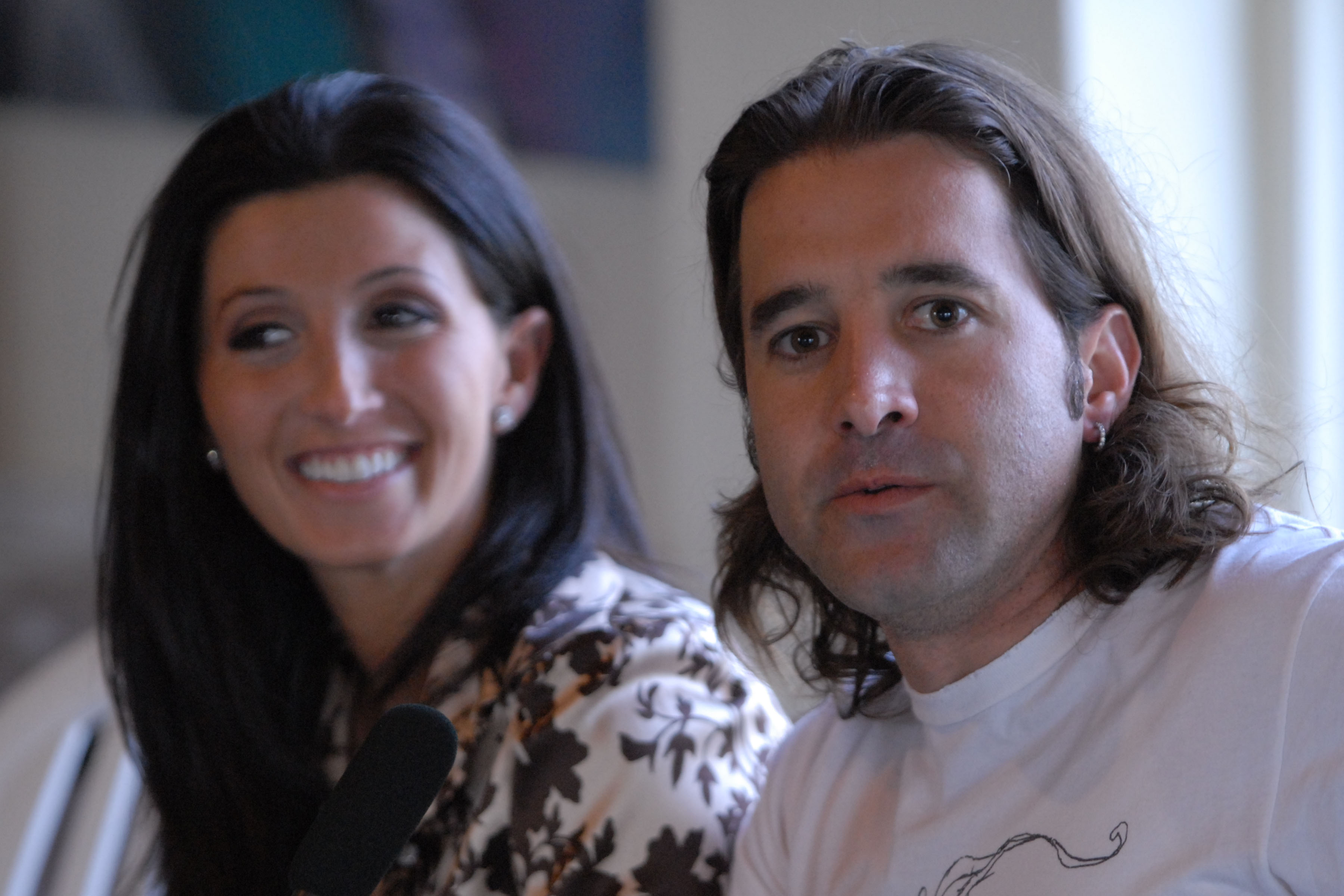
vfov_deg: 5.9
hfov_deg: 8.9
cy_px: 448
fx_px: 8679
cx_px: 672
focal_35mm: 232
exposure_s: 1/125
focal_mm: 155
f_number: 2.8
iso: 800
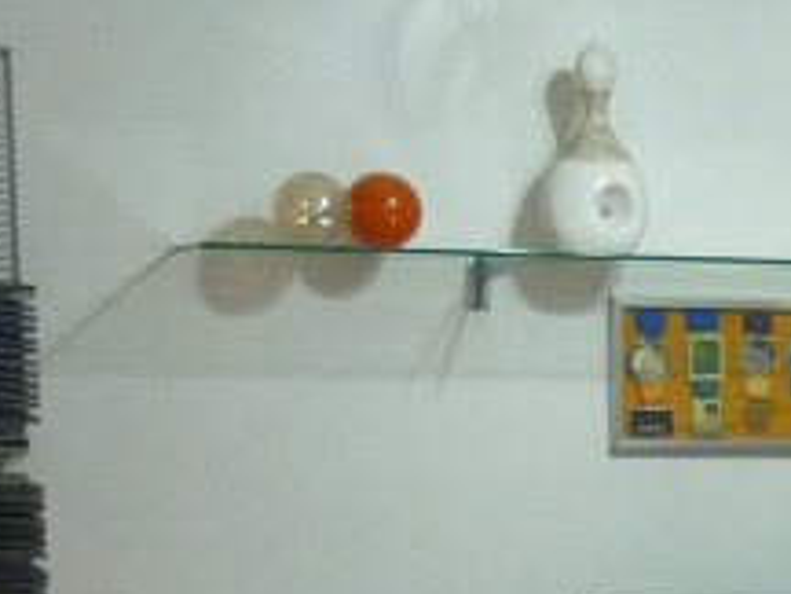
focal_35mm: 122
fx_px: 2788
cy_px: 887
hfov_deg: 15.2
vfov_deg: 11.6
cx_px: 1113
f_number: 2.8
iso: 320
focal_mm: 5.5
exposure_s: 1/30
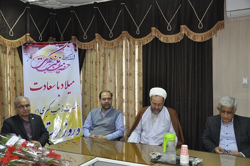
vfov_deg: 34.1
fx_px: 270
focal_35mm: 39
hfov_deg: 49.6
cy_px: 83
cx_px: 125
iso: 800
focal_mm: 26
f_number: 4
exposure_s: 1/60
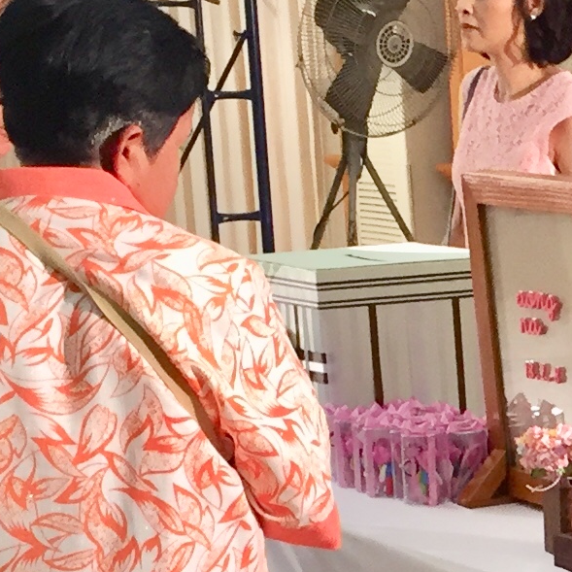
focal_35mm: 142
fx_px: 2655
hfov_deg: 11.4
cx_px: 1026
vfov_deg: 12.1
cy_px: 606
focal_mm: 4.15
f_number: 2.2
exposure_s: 1/33
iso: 80
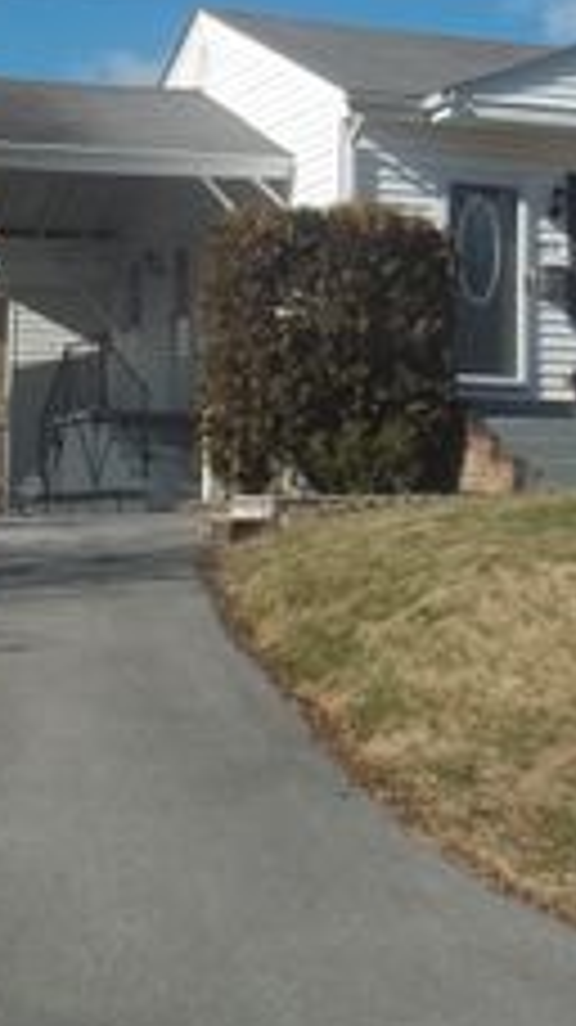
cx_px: 414
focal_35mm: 79
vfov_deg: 26.5
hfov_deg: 15.2
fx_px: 2148
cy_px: 241
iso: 64
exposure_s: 1/200
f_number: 8
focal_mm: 5.9
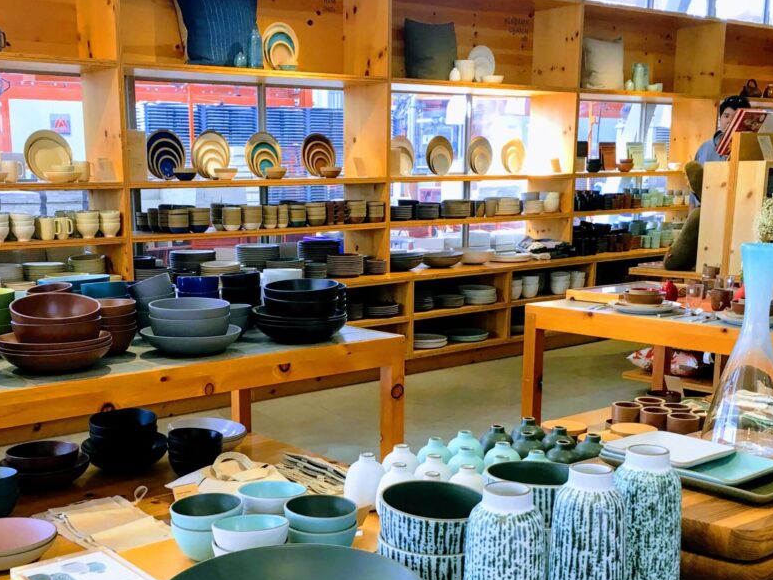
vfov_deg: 31.9
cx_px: 319
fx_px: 1005
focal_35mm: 45
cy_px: 385
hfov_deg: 41.9
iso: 50
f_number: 2.2
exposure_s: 1/30
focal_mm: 4.15
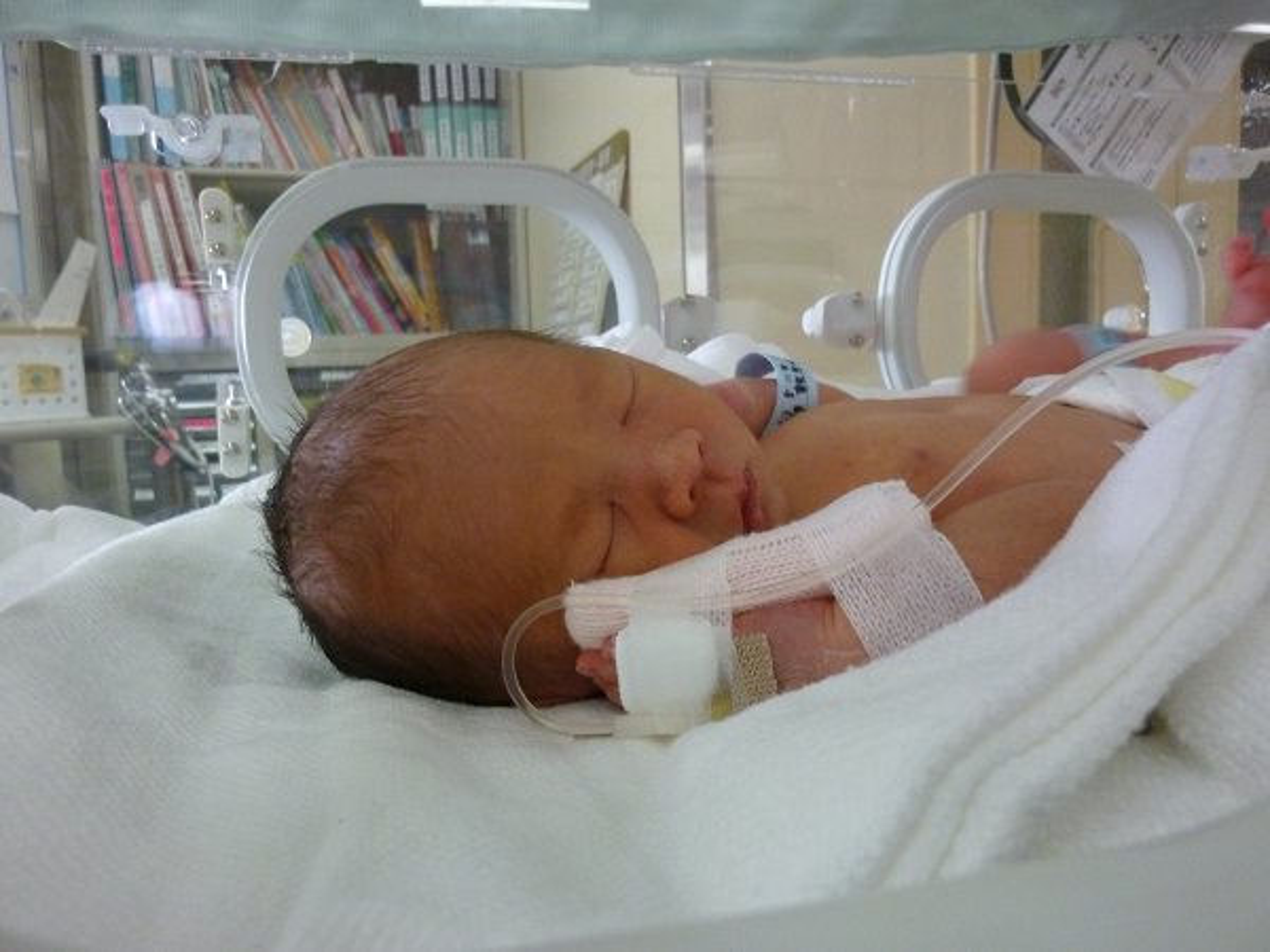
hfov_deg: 69.4
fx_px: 917
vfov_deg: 54.9
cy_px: 476
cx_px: 635
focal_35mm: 25
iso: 400
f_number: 3.3
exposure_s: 1/8
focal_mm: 4.5
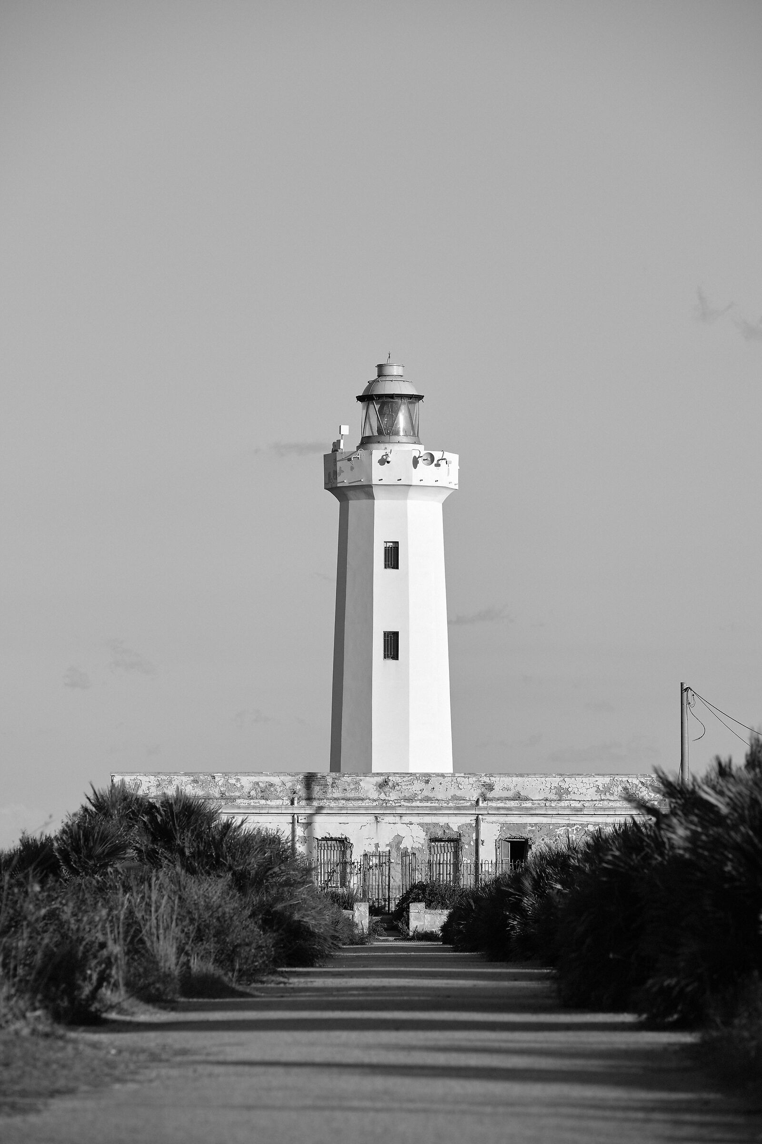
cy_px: 572
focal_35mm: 173
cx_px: 381
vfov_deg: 11.9
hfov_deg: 7.9
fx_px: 5492
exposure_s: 1/250
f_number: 5.6
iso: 100
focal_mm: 115
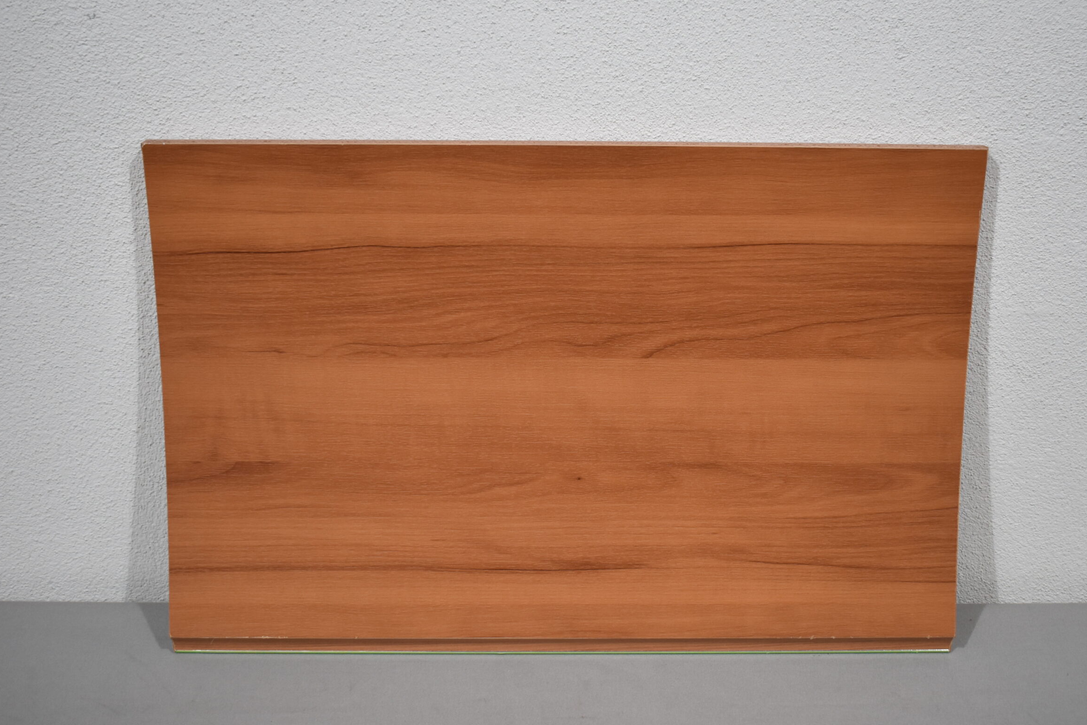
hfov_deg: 44.0
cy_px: 380
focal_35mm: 45
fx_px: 1345
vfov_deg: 30.2
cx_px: 585
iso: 800
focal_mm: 27
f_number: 4
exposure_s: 1/250
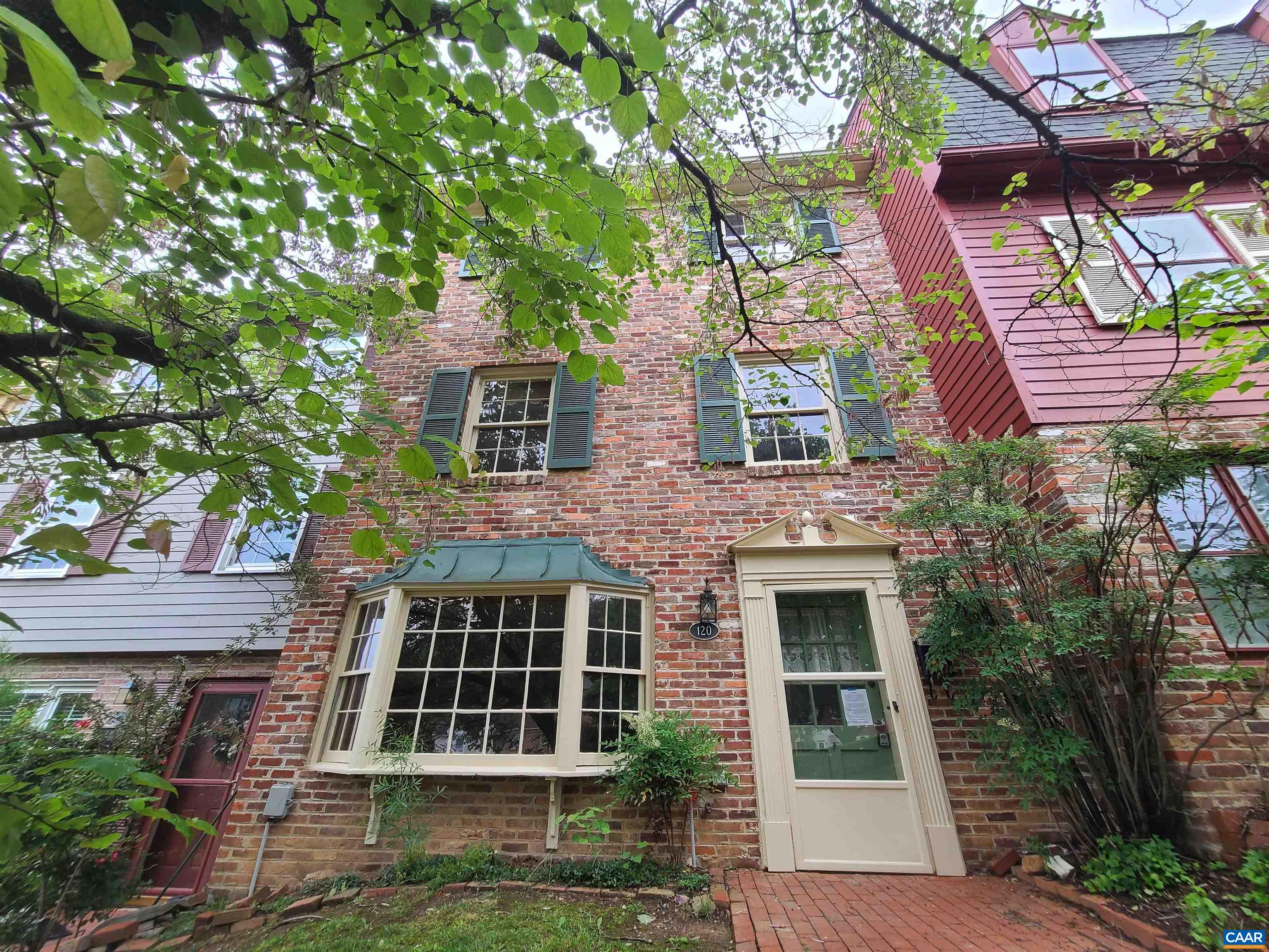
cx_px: 634
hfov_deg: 106.2
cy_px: 476
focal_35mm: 13
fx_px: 477
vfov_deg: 89.9
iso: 100
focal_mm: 2.2
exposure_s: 1/120
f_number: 2.2
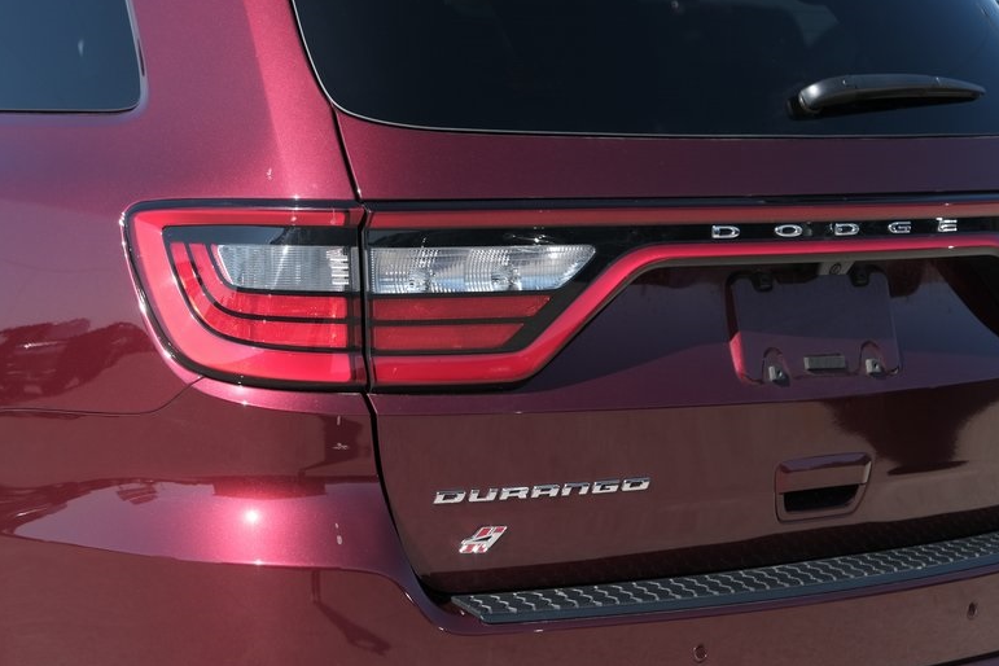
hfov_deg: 20.2
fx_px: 2803
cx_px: 347
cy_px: 303
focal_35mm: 101
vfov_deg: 13.6
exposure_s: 1/800
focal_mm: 50.5
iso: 200
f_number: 4.5
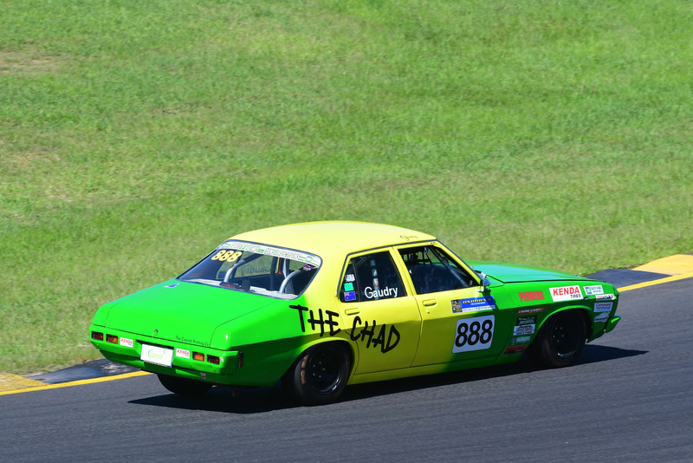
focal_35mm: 315
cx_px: 346
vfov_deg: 4.4
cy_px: 232
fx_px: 6066
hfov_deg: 6.5
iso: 500
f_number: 11
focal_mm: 210
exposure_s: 1/640
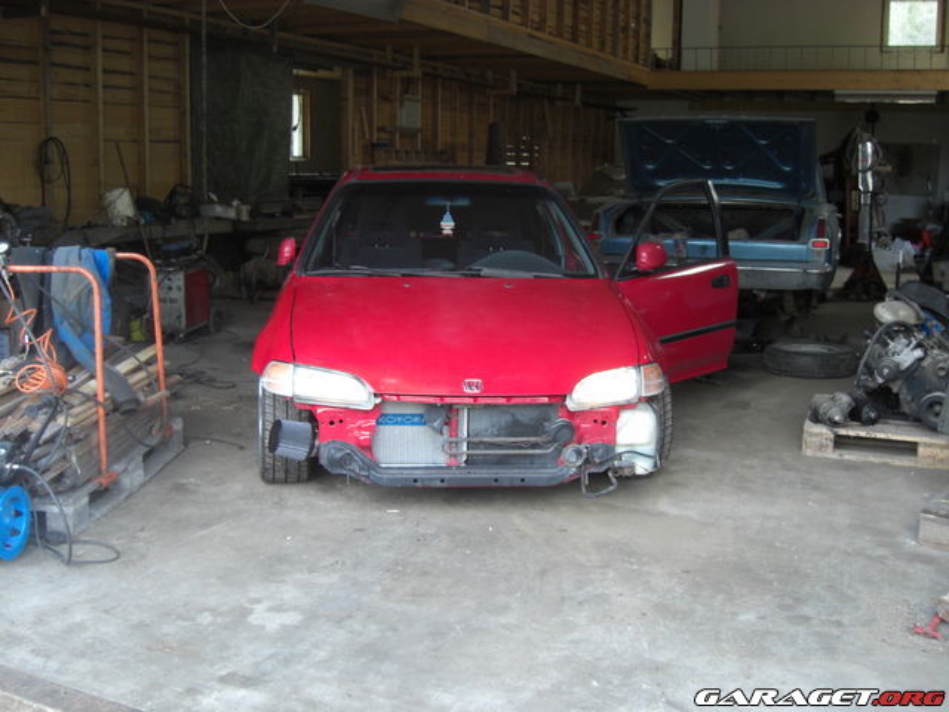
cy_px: 356
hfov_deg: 49.0
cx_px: 474
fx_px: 1042
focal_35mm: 38
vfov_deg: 37.7
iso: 100
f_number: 2.8
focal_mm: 7.9
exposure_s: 1/40
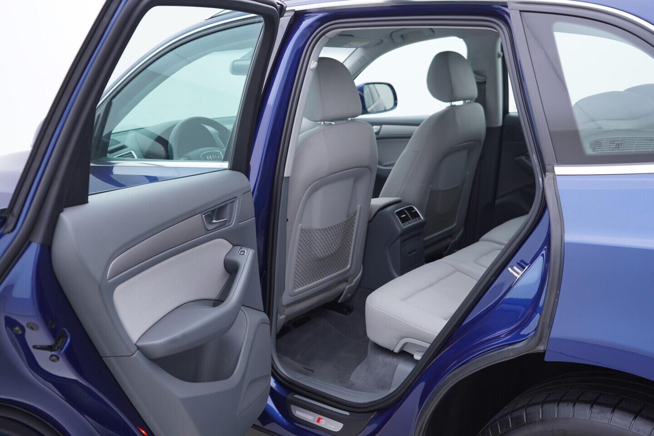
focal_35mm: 36
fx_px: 654
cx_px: 327
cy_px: 218
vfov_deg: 36.9
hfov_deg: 53.1
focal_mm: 24
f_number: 3.2
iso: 125
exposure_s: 1/50
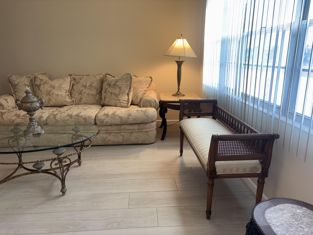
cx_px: 156
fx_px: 235
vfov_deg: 53.1
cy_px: 118
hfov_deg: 67.3
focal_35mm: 26
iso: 40
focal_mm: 5.96
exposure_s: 1/33
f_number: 1.6
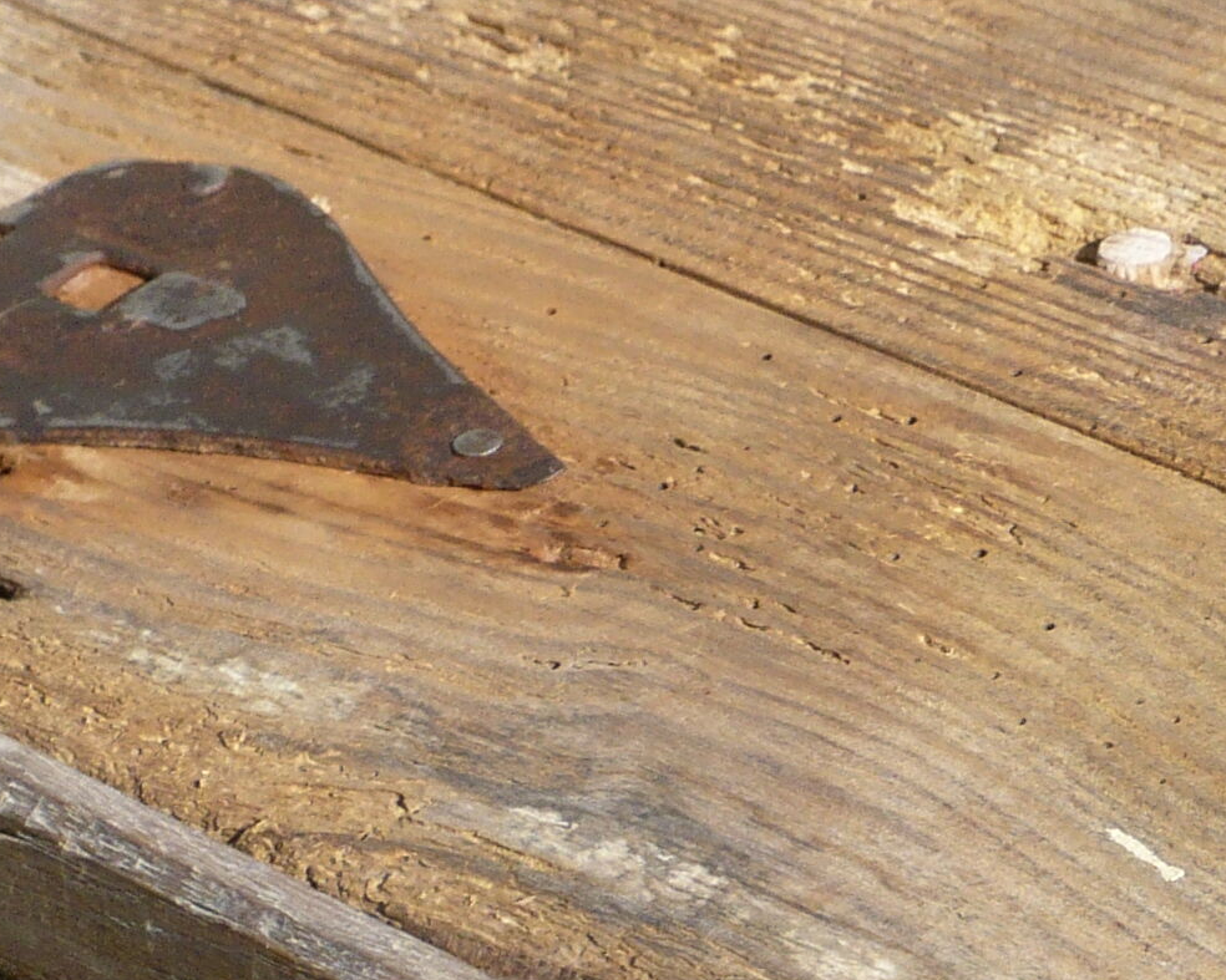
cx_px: 937
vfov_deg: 7.9
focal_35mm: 192
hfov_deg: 10.0
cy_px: 1314
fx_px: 6966
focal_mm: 10.3
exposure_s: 1/400
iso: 100
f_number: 4.3
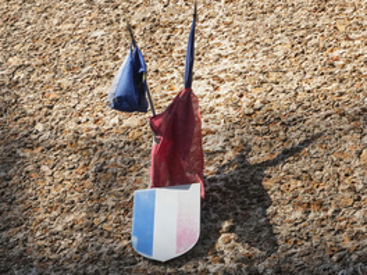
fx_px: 573
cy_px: 227
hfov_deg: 35.5
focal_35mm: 54
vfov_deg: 26.4
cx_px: 190
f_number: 16
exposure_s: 1/200
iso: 800
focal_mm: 29
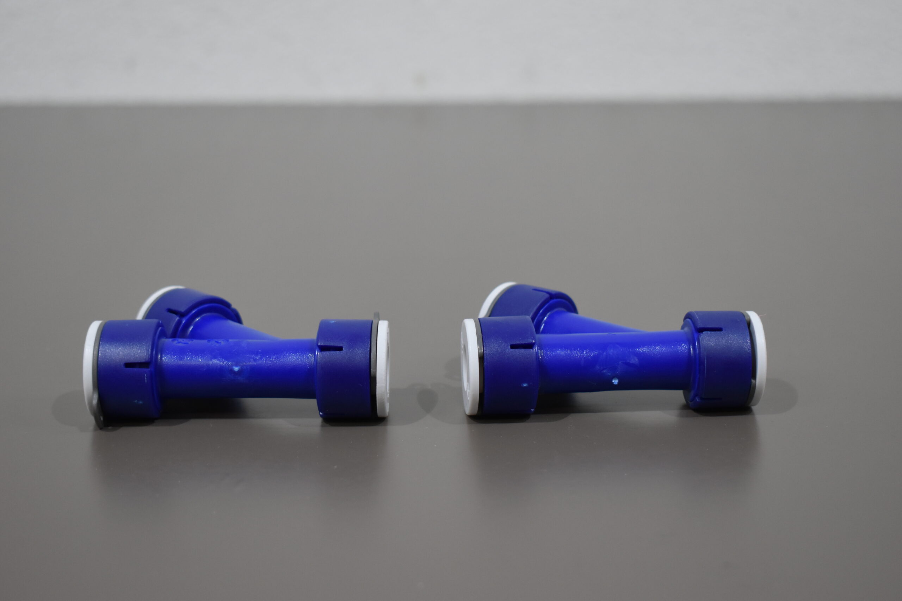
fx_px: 1503
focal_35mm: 60
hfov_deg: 33.4
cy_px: 300
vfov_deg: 22.6
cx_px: 451
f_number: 4.8
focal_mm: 40
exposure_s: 1/160
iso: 800
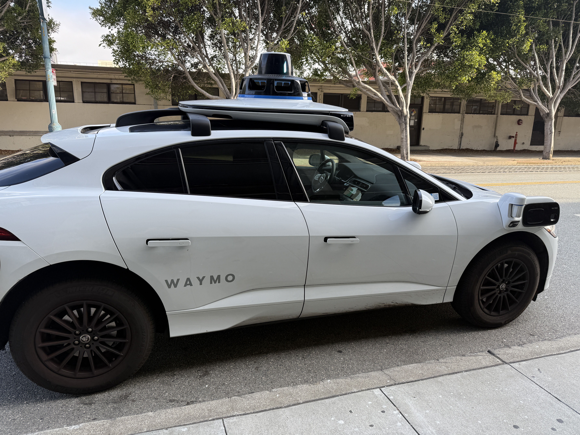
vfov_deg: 56.8
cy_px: 218
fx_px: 402
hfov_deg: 71.6
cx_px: 290
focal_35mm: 24
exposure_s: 1/555
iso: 80
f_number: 1.78
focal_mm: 6.76
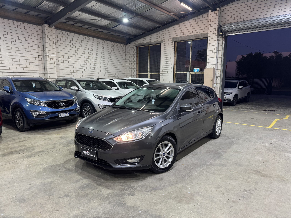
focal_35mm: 24
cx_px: 146
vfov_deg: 56.8
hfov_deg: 71.6
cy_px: 109
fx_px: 202
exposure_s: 1/50
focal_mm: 6.76
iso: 100
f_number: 1.78
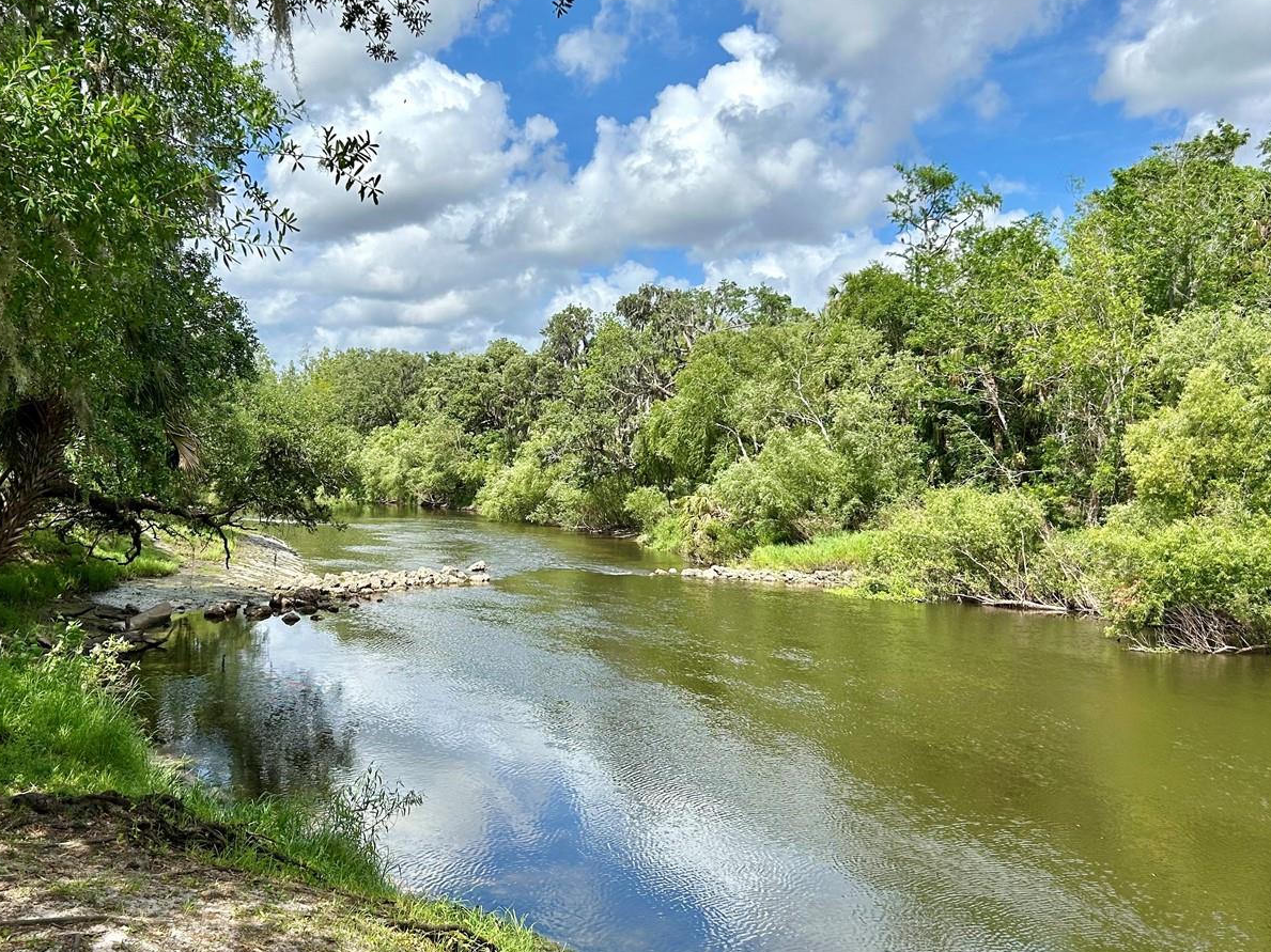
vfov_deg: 40.6
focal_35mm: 35
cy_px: 403
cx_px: 551
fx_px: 1285
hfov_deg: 52.5
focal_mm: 5.7
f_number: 1.5
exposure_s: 1/4444
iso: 50
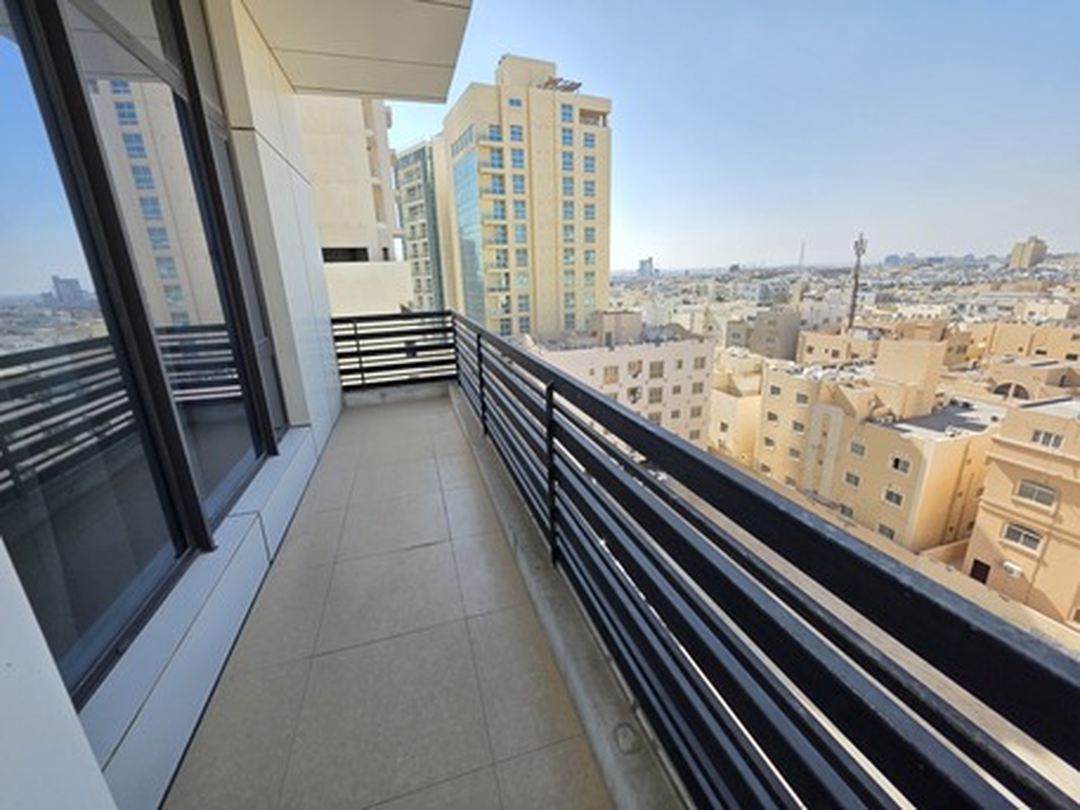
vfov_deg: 89.9
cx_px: 540
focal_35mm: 13
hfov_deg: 106.2
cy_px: 405
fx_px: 406
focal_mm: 2.2
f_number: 1.9
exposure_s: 1/1163
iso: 40
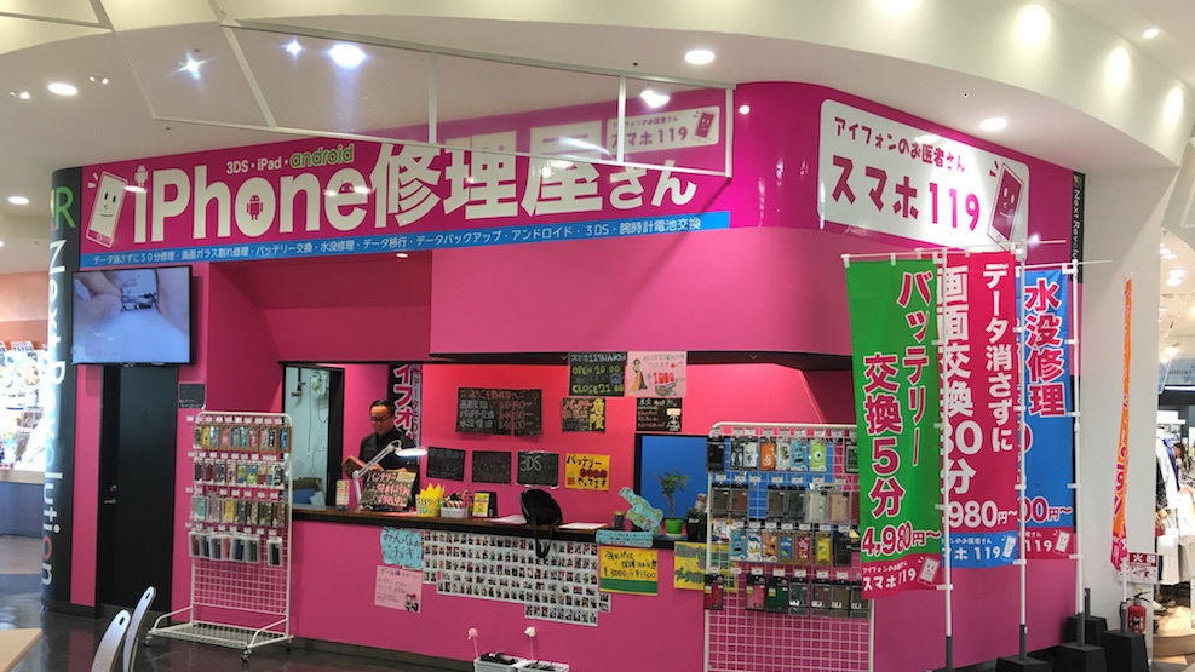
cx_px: 593
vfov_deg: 36.4
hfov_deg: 61.0
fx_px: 1014
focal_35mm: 32
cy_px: 436
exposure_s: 1/15
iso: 25
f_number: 2.2
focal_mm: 4.15
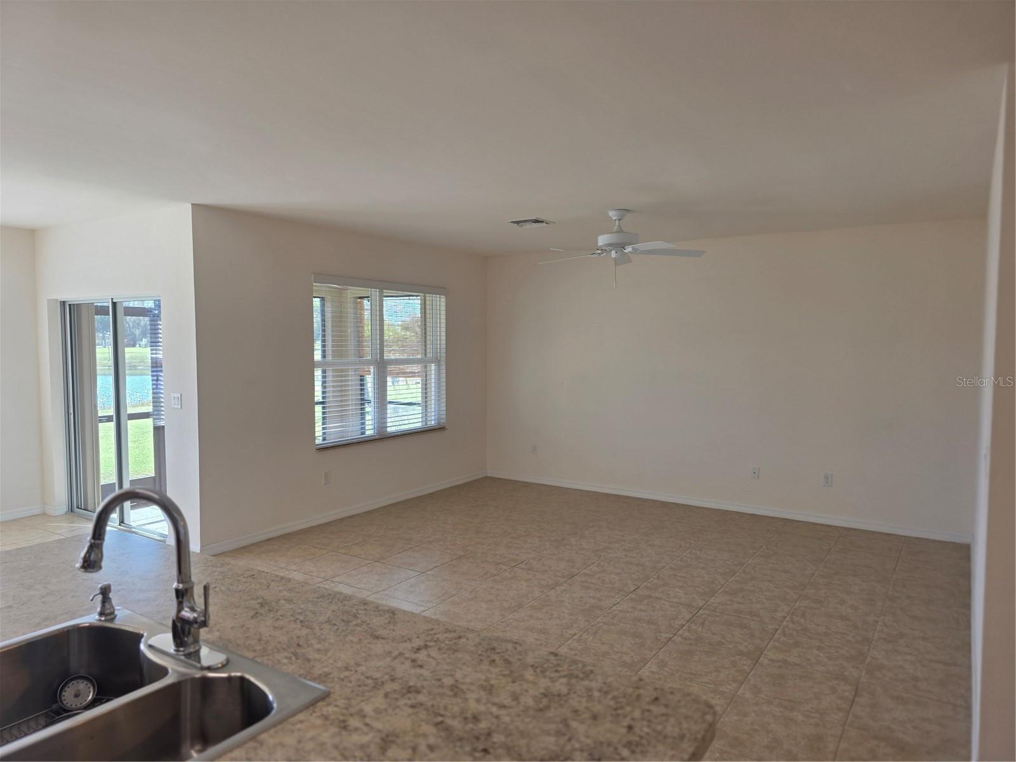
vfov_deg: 58.9
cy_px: 381
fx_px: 675
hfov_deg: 73.9
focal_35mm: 23
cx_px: 508
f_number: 1.7
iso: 40
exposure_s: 1/120
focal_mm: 6.3
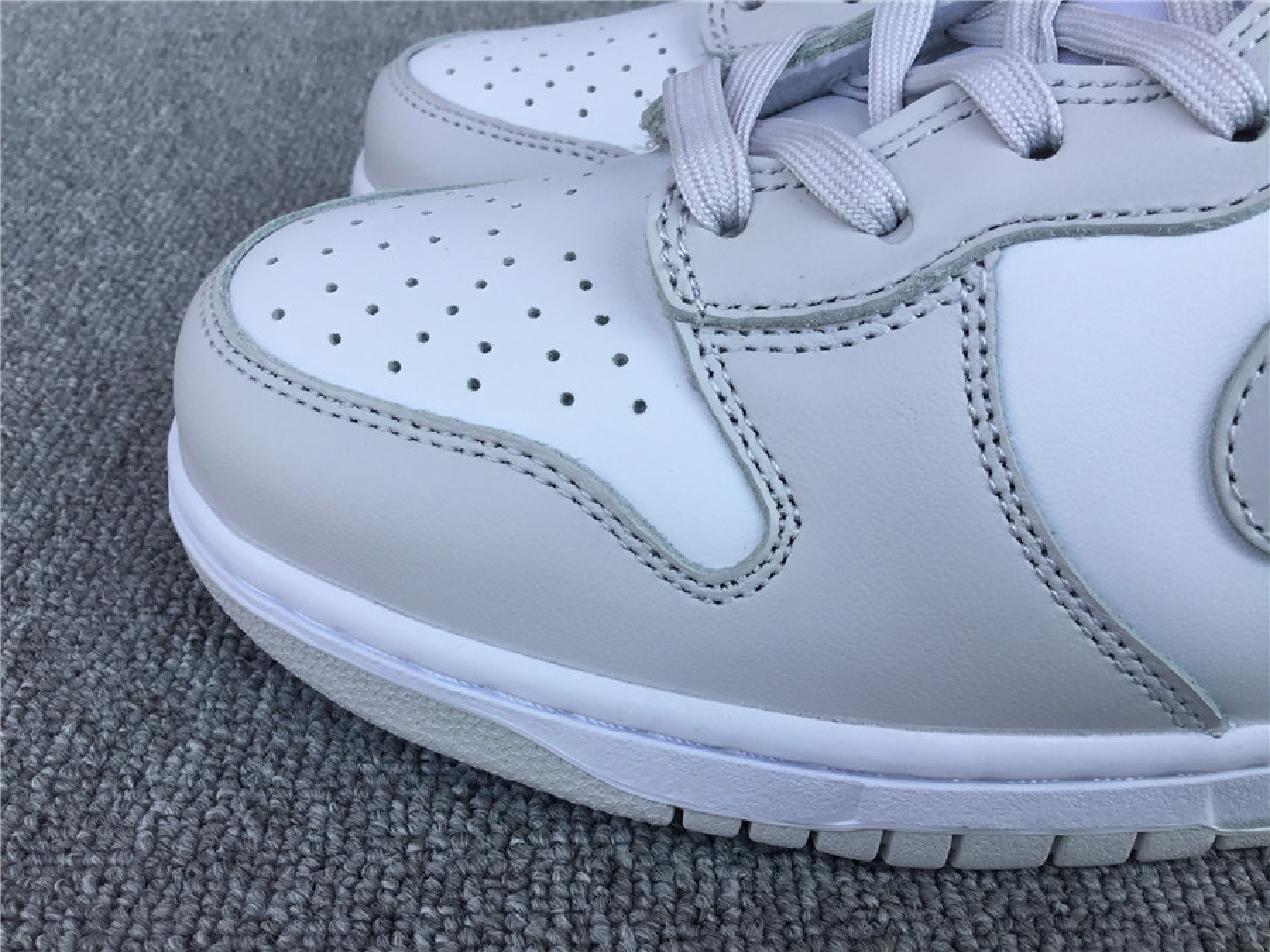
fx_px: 1137
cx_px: 635
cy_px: 476
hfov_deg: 58.4
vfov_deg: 45.4
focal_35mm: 31
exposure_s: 1/509
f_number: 2.4
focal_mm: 3.3
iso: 25
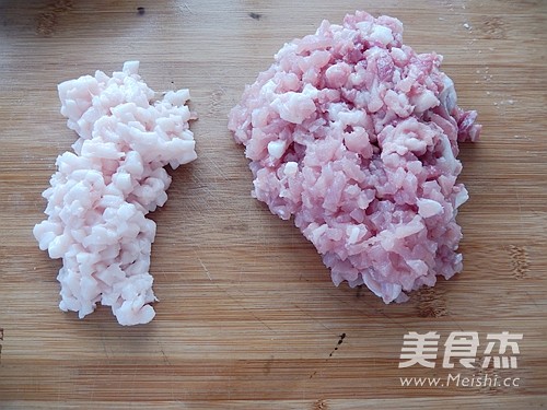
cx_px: 274
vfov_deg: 49.7
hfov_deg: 63.4
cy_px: 205
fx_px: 442
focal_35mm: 28
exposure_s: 1/60
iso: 125
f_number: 3.6
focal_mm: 5.1
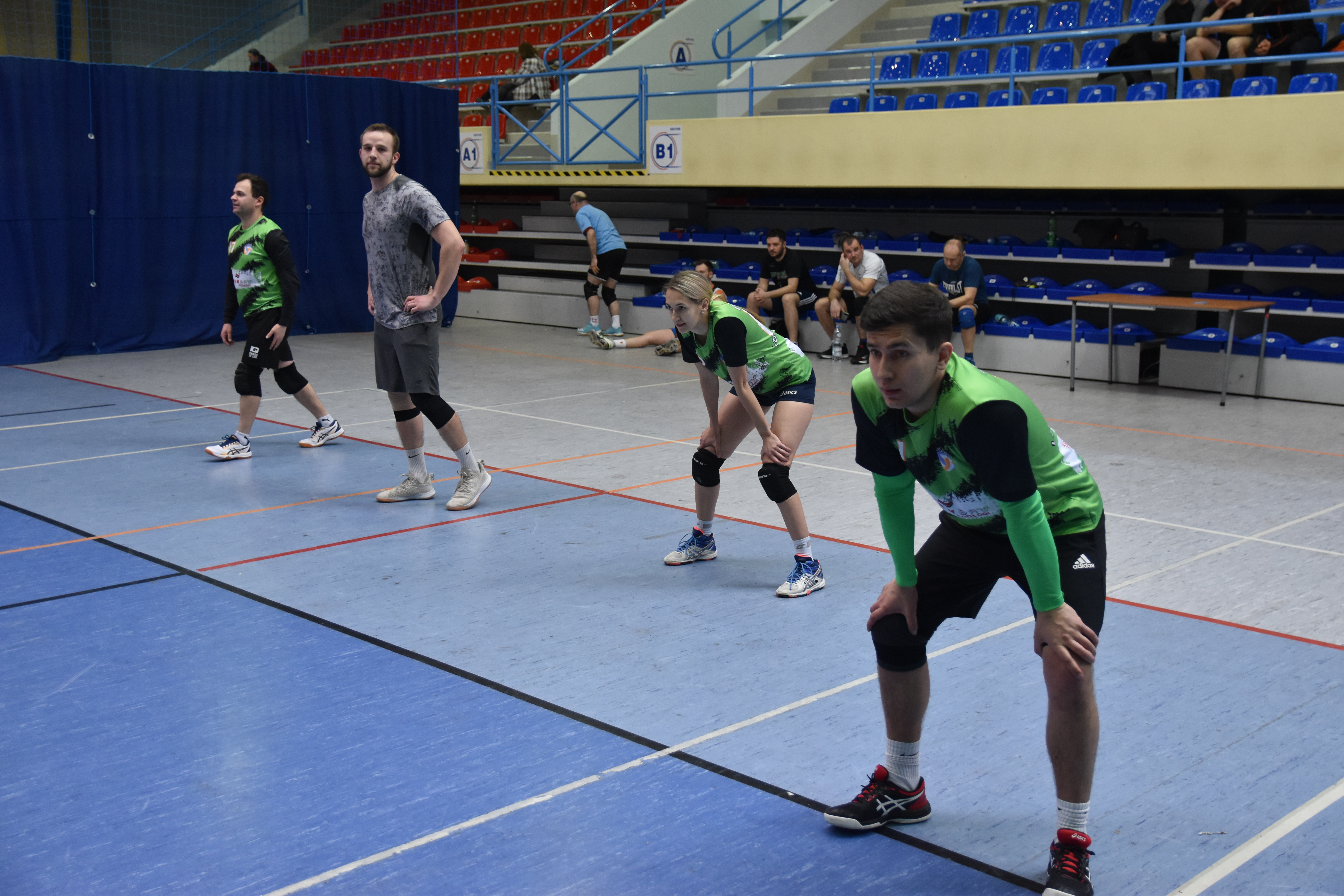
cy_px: 448
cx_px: 672
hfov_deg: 47.9
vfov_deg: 33.0
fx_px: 1512
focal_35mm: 40
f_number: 2.8
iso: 1250
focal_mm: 27
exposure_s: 1/500
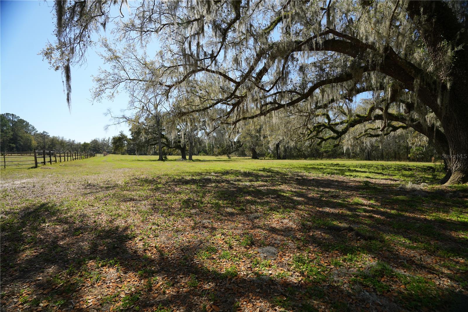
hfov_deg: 96.7
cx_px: 234
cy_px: 156
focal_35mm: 16
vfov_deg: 73.7
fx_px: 208
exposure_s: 1/160
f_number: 4.5
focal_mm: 16
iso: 100
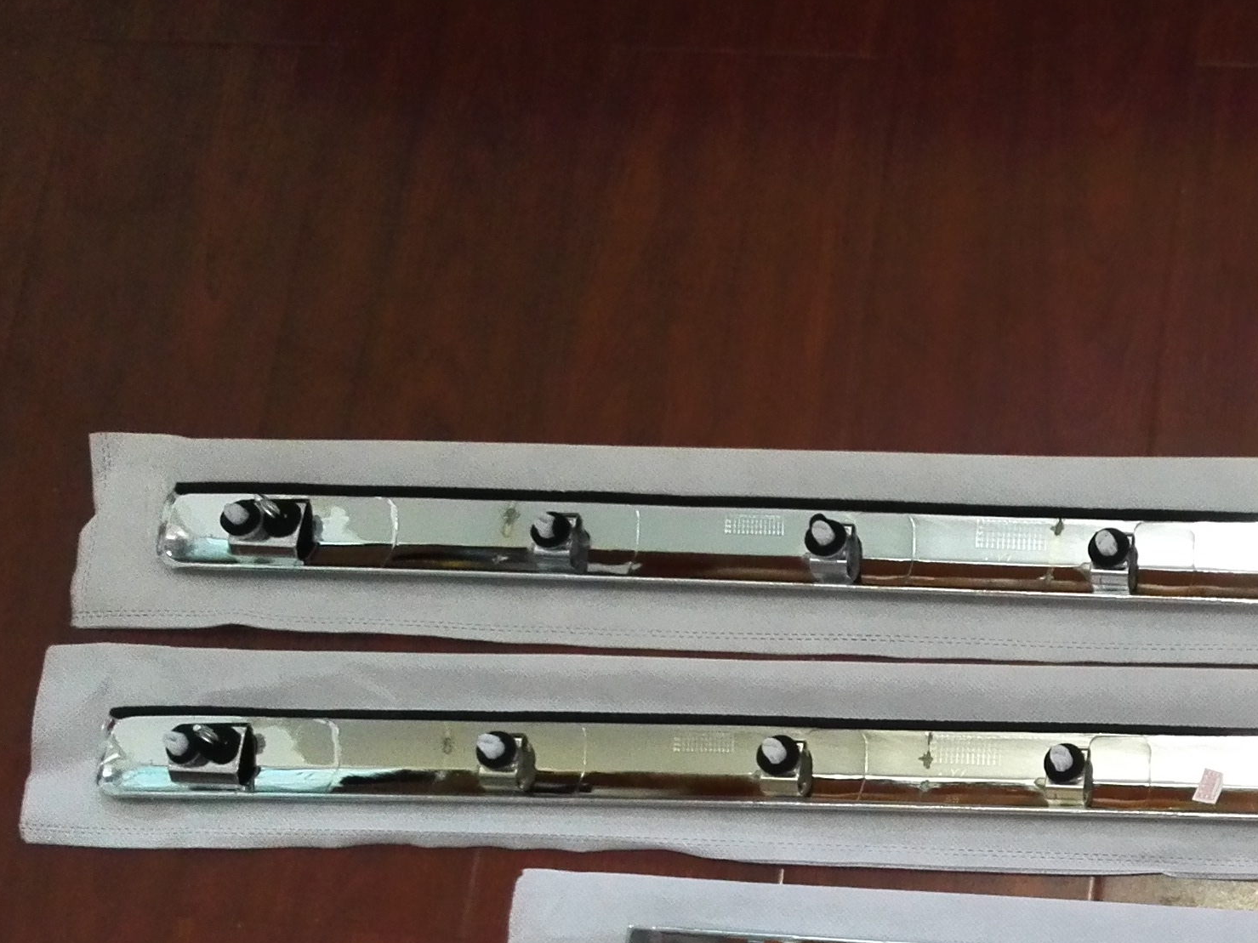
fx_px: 2326
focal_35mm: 64
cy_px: 886
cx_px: 1329
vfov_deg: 22.3
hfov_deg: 28.0
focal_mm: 3.8
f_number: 2
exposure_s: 1/33.3
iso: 320
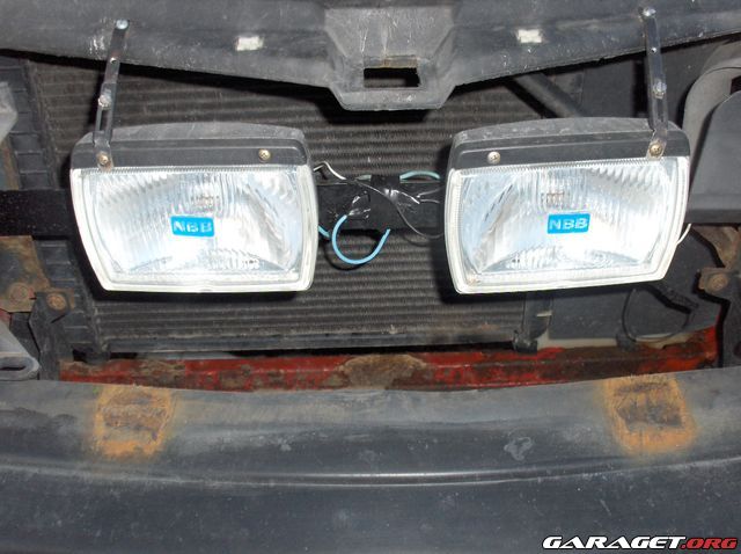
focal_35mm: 28
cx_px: 370
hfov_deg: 63.5
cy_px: 277
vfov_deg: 49.6
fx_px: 598
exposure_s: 1/60
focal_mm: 5.8
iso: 54
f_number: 2.8
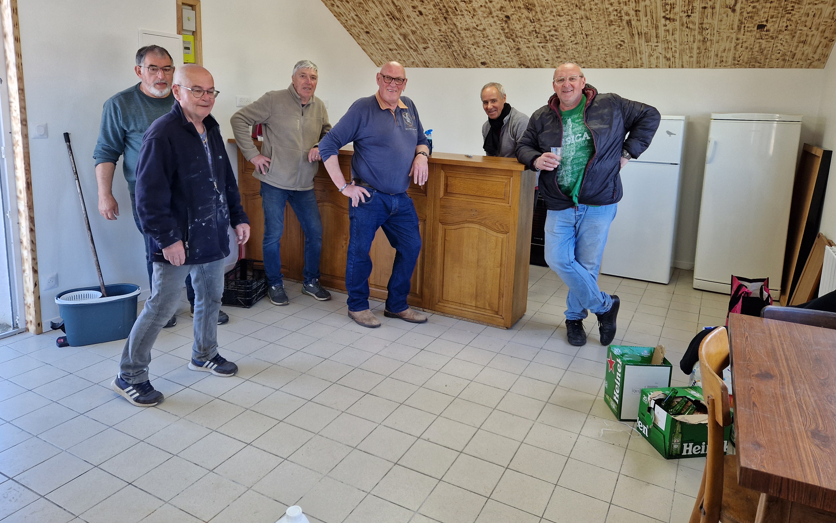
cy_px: 202
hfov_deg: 72.5
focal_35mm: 25
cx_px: 424
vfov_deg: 48.9
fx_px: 570
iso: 100
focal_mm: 5.4
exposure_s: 1/180
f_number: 1.8
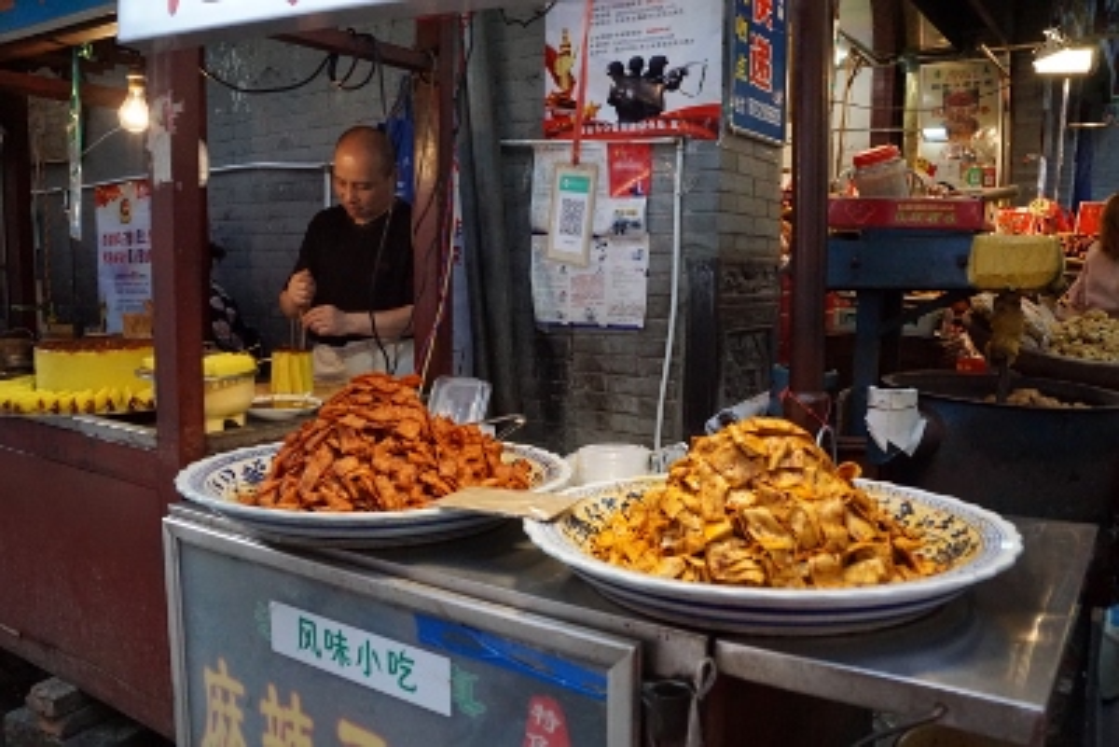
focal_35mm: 30
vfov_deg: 43.6
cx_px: 560
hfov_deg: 61.9
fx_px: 933
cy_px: 374
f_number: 3.5
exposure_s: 1/2000
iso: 3200
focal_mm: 20
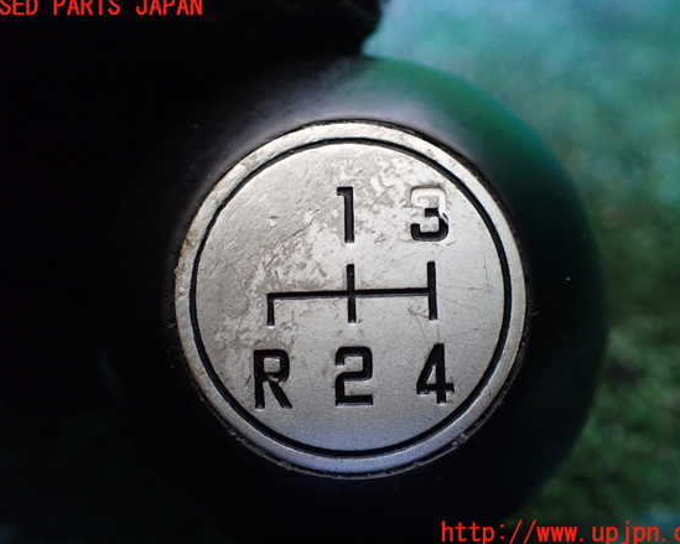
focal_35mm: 32
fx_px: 644
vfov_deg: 45.8
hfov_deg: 55.7
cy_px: 270
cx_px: 349
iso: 800
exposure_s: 1/40
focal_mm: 5.4
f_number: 2.3
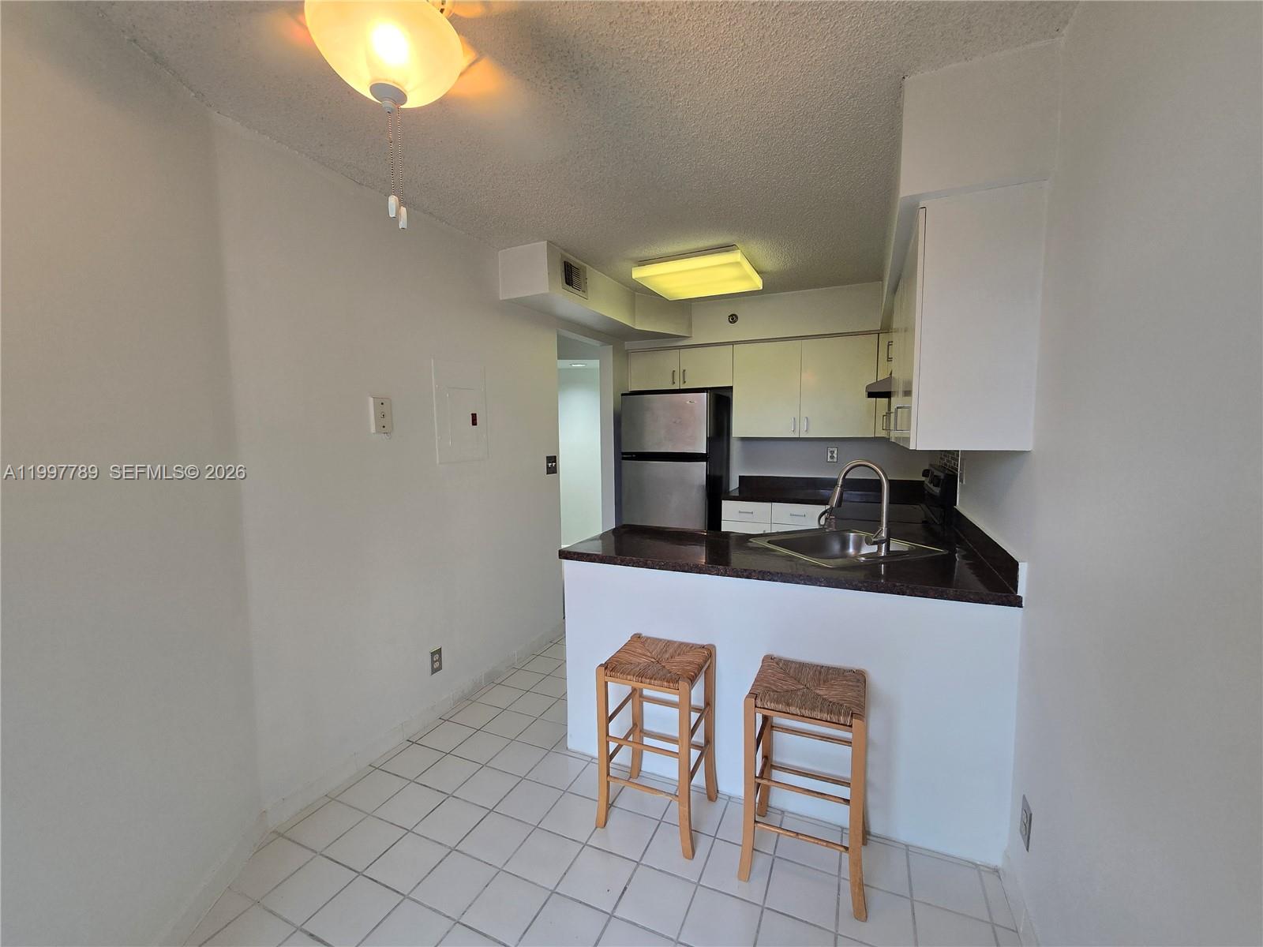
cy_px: 474
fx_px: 474
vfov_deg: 89.9
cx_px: 632
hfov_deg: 106.2
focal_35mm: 13
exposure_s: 1/60
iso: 80
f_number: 2.2
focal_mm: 2.2
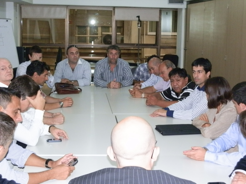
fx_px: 433
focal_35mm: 61
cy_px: 92
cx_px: 123
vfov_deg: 24.0
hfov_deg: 31.7
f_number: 3.7
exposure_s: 1/100
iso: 500
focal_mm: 10.99
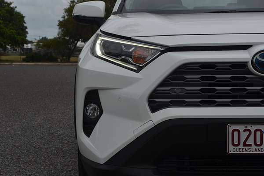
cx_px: 132
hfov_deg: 24.6
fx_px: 605
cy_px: 88
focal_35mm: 82
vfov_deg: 16.6
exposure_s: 1/400
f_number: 10
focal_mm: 55
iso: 100
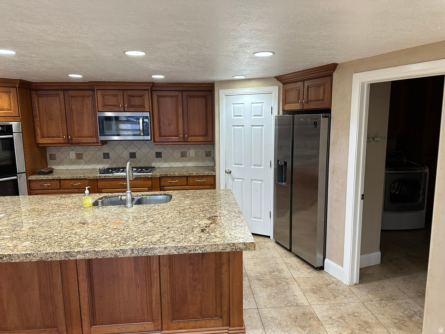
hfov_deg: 71.6
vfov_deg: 56.8
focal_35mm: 24
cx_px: 222
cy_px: 167
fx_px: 309
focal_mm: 6.86
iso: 250
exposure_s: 1/60
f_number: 1.78
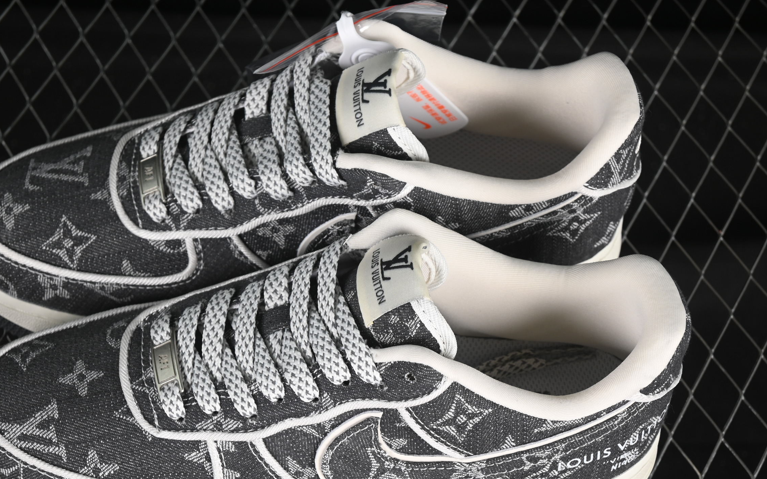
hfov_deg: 22.1
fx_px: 1965
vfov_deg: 13.9
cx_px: 317
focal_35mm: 94
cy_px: 301
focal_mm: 50
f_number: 6.3
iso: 160
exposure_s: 1/60
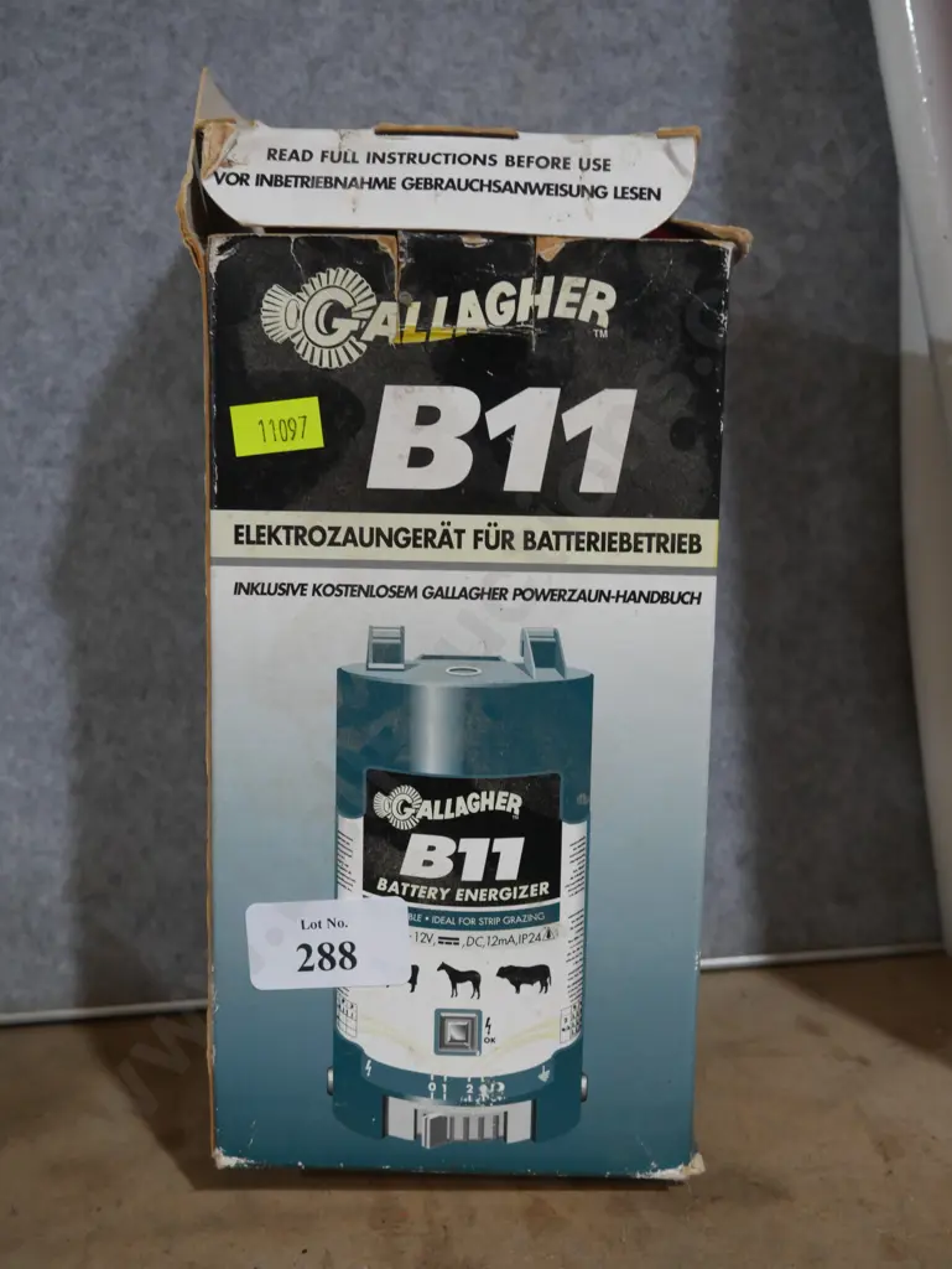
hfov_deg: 34.4
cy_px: 634
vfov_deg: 44.8
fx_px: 1539
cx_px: 476
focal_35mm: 42
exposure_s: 1/60
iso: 1000
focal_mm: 21
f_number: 4.6
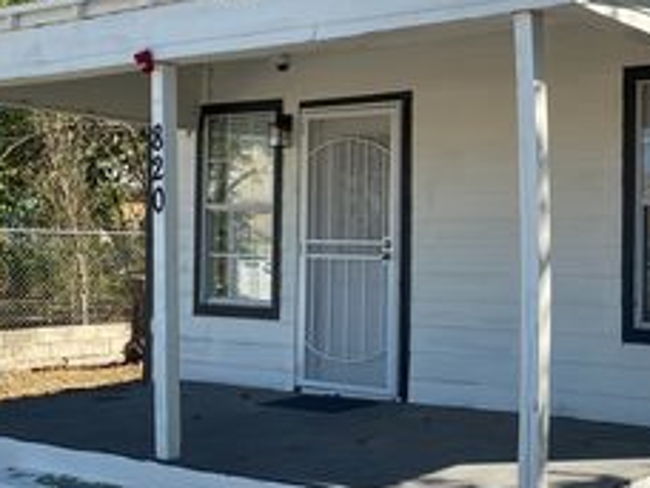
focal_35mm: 57
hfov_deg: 32.7
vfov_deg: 25.6
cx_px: 539
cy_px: 201
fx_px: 1070
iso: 32
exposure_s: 1/1543
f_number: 1.8
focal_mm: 4.25
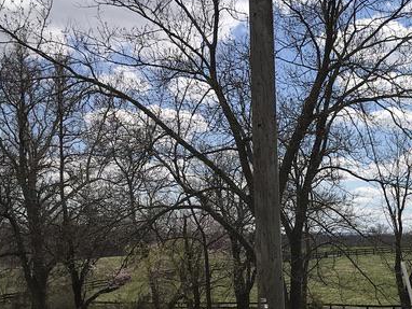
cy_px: 277
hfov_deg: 23.7
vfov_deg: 19.3
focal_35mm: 75
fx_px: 893
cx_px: 494
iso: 20
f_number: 1.8
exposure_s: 1/4566
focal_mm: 3.99
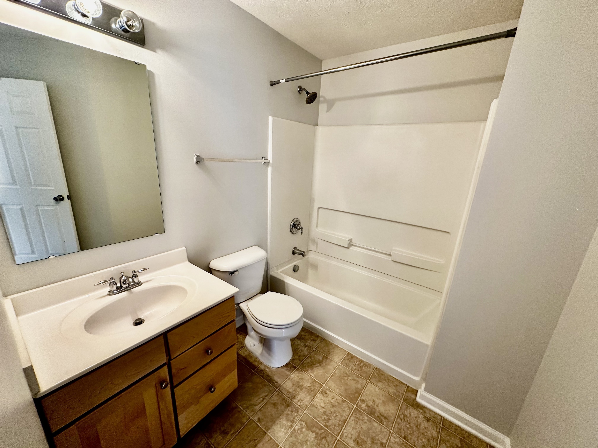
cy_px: 224
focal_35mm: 14
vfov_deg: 85.7
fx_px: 242
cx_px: 299
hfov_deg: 102.1
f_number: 2.2
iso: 200
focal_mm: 2.22
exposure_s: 1/60
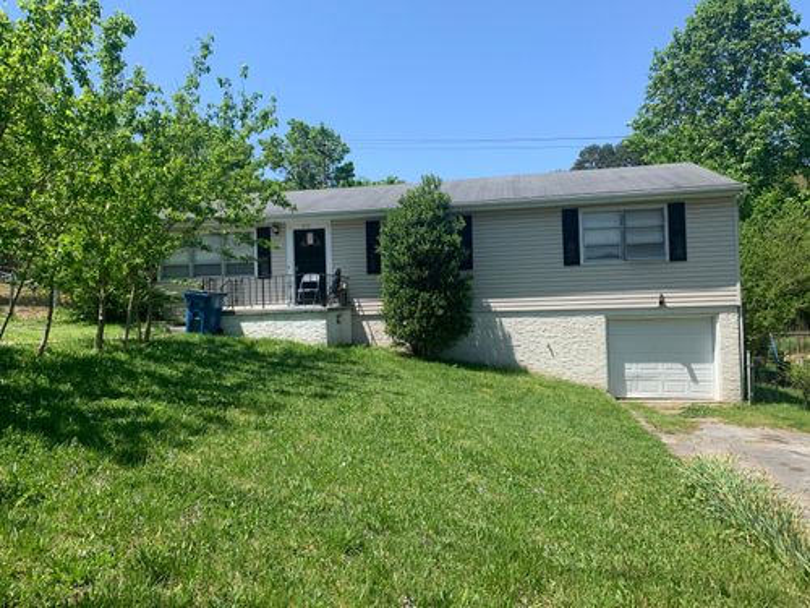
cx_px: 405
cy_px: 304
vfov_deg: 53.1
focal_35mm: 26
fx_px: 608
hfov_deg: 67.3
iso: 25
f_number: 1.8
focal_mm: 4.25
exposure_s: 1/1427
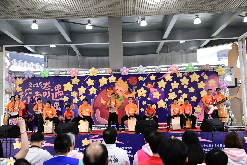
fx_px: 288
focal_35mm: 42
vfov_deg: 31.9
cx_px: 124
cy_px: 82
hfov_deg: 46.4
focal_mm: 42
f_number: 5.6
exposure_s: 1/125
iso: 5000
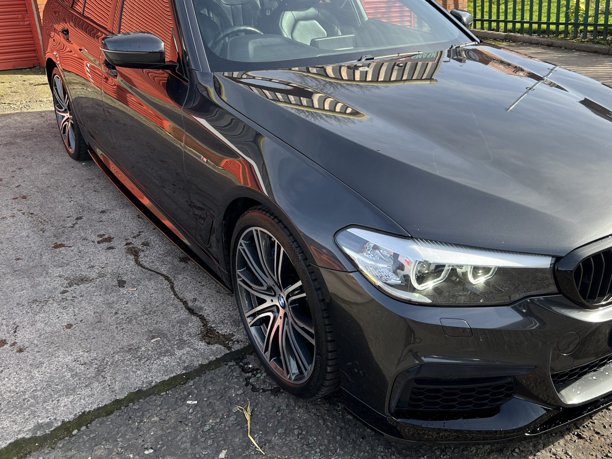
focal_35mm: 34
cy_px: 199
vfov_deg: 41.7
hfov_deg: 53.7
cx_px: 361
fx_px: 601
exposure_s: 1/909
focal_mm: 5.7
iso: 50
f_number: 1.5
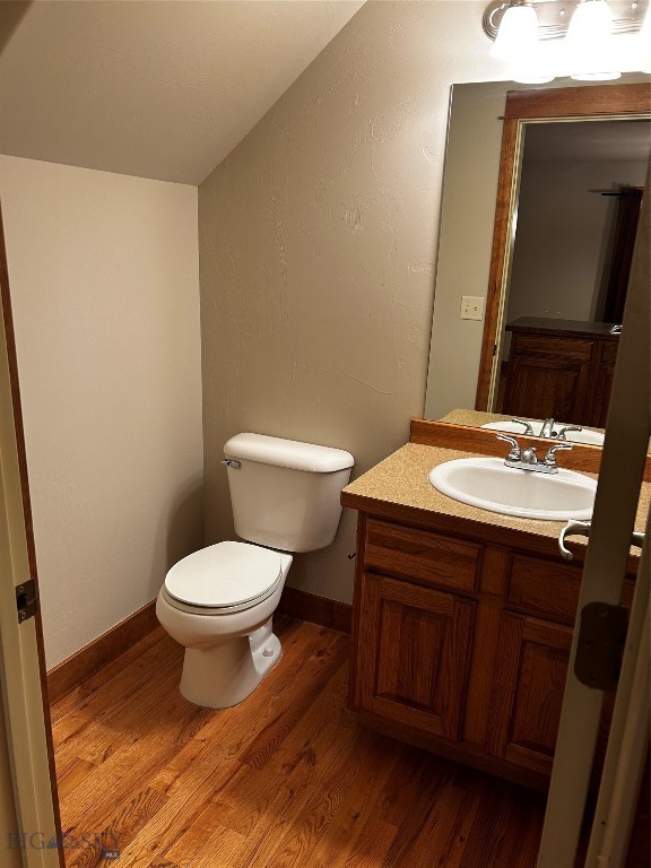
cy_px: 434
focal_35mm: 26
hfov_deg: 53.1
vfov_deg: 67.3
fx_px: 652
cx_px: 326
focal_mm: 5.7
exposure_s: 1/60
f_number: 1.5
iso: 100
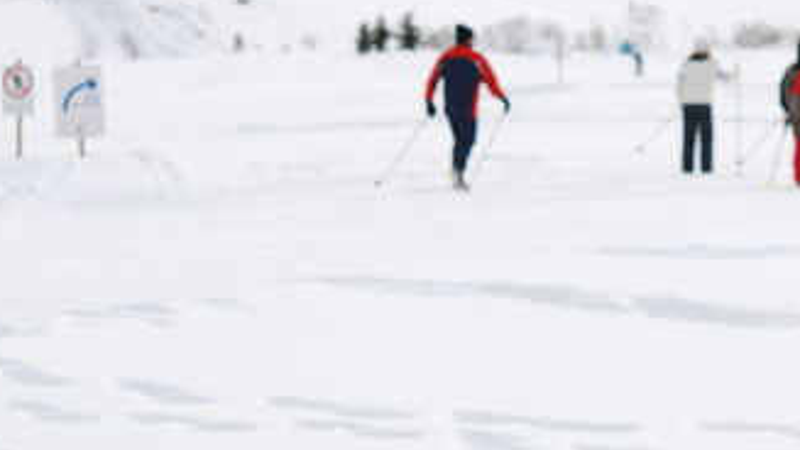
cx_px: 624
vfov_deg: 6.0
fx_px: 4285
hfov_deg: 10.6
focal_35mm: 202
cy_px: 245
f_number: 5
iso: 100
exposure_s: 1/400
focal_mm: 60
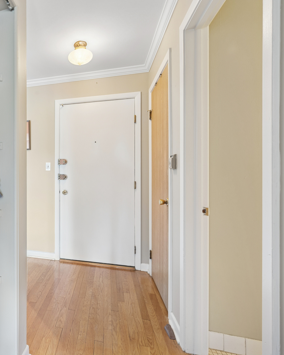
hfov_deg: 60.2
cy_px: 176
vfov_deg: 80.4
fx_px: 210
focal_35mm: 20
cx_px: 41
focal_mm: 14
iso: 400
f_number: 9.5
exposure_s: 1/6
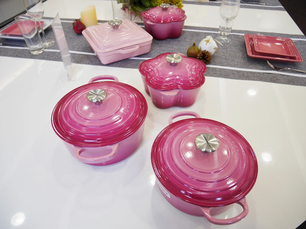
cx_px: 153
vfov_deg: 56.8
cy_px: 114
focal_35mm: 24
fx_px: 212
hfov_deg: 71.6
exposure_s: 1/80
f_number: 3.5
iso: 200
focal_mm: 12
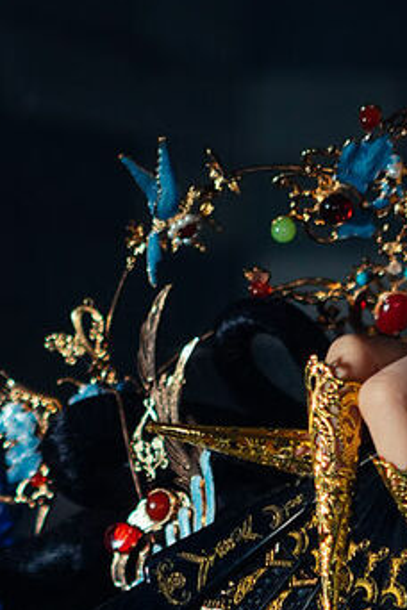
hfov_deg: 6.0
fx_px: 3900
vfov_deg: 8.4
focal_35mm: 230
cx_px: 252
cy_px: 1267
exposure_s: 1/200
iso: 250
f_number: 2
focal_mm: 50
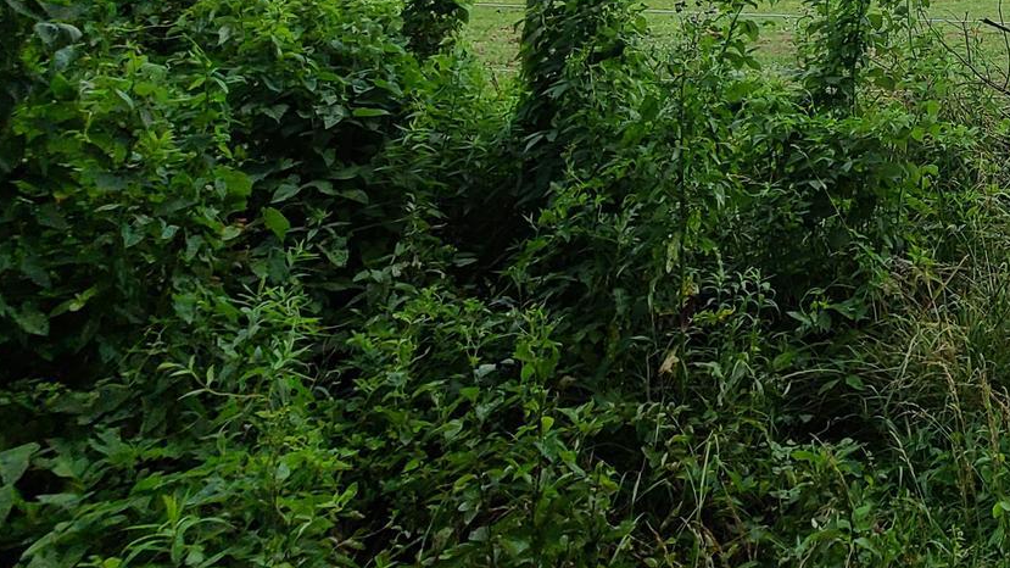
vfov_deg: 27.9
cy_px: -173
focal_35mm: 35
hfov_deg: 42.6
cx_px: 1142
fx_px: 937
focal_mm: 2.2
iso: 50
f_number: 2.2
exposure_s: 1/1372
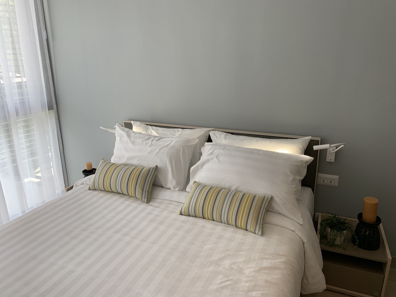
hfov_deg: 67.3
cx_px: 198
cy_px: 148
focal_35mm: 26
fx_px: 297
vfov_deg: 53.1
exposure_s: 1/128
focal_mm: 4.25
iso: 25
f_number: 1.8
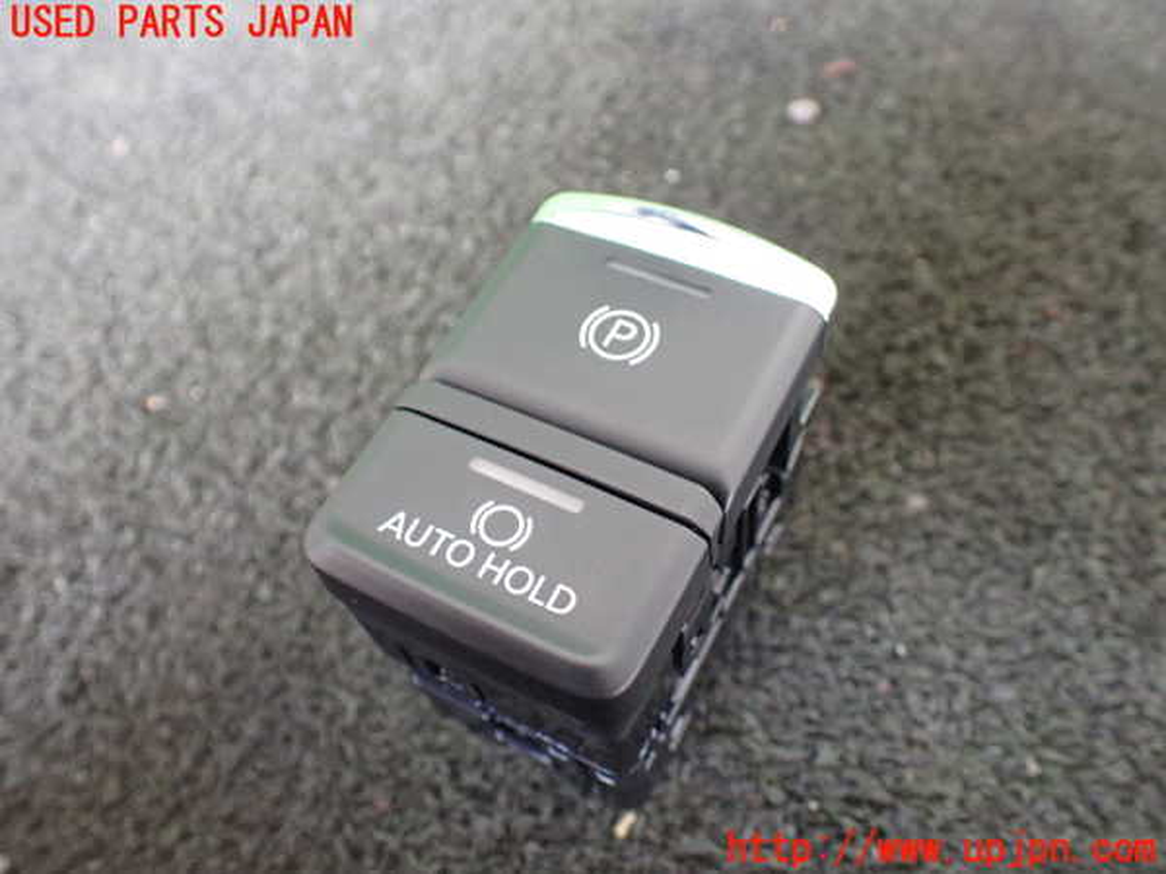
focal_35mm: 30
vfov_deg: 46.8
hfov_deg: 60.0
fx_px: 1011
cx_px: 583
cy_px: 437
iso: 800
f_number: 2.3
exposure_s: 1/50
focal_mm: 5.4
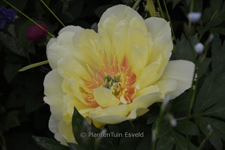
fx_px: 619
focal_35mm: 99
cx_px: 112
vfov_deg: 13.8
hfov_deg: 20.6
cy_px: 75
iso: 640
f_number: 5
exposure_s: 1/250
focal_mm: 66
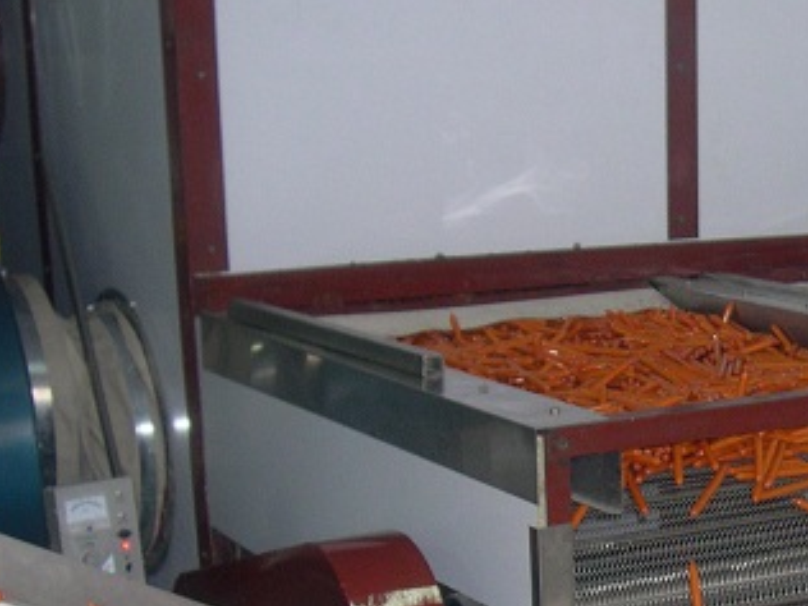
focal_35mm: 82
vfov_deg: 17.6
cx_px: 836
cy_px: 611
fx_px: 1914
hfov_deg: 22.8
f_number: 2.8
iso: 190
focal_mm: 8
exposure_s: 1/60
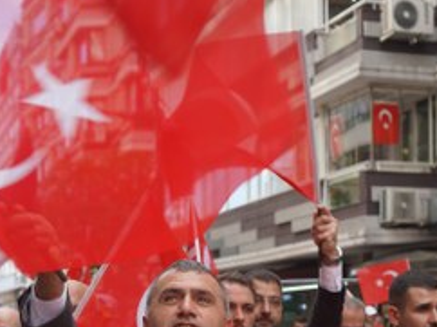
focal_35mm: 79
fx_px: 996
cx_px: 190
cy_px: 342
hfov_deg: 24.7
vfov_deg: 18.1
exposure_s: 1/160
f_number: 4
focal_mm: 31
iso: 100
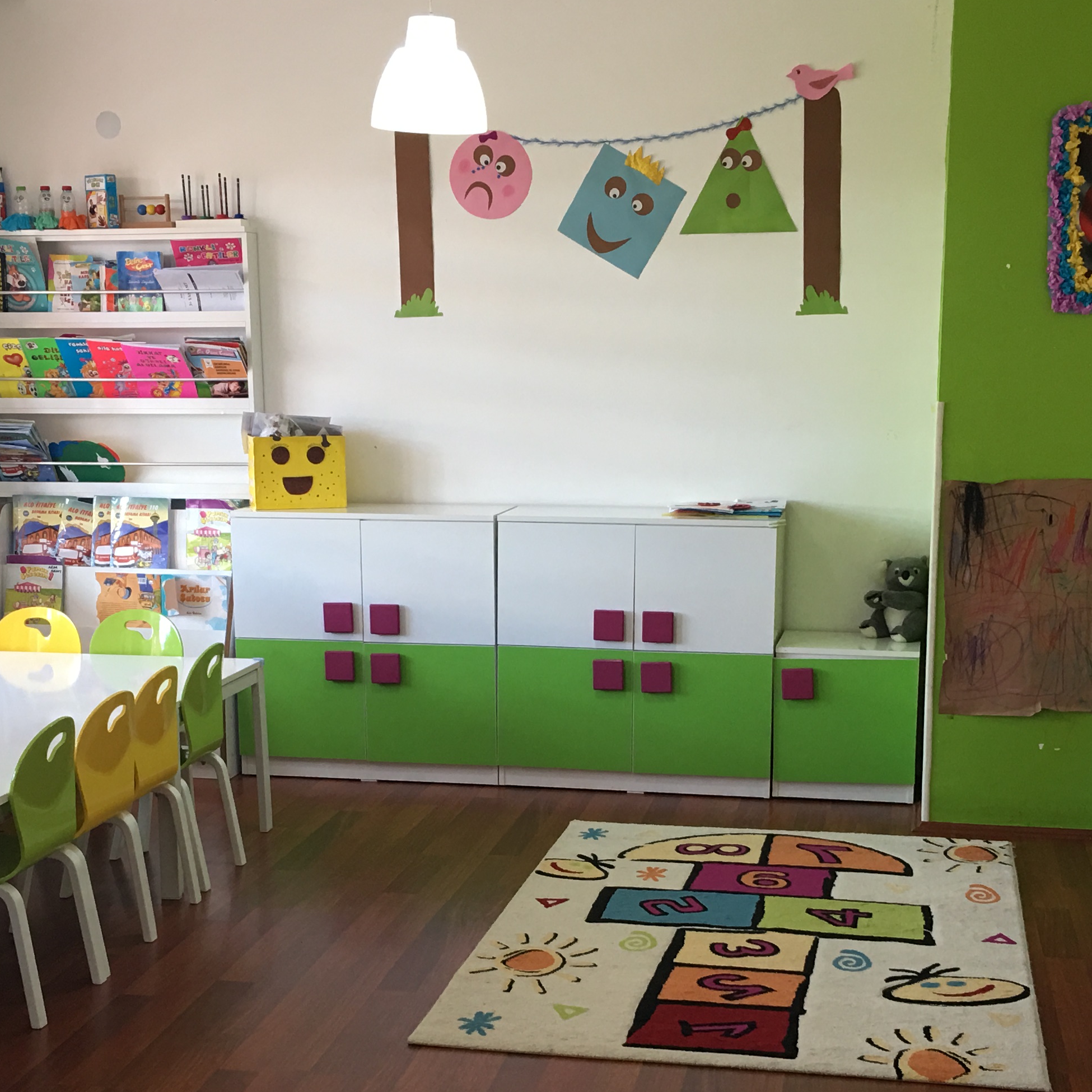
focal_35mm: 53
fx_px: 1892
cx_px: 543
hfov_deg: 32.2
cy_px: 769
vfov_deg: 31.8
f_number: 2.2
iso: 50
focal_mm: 4.15
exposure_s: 1/17
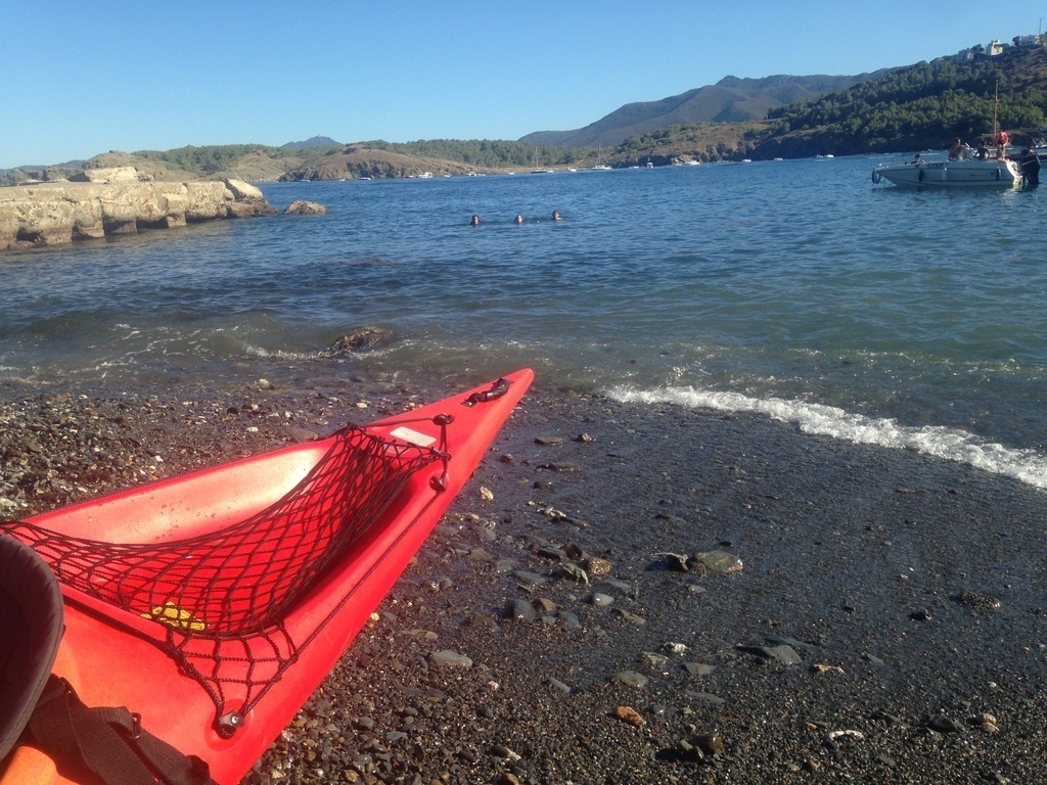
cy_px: 392
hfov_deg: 55.4
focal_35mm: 33
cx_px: 524
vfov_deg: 42.9
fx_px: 998
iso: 50
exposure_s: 1/1153
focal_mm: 4.12
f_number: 2.4
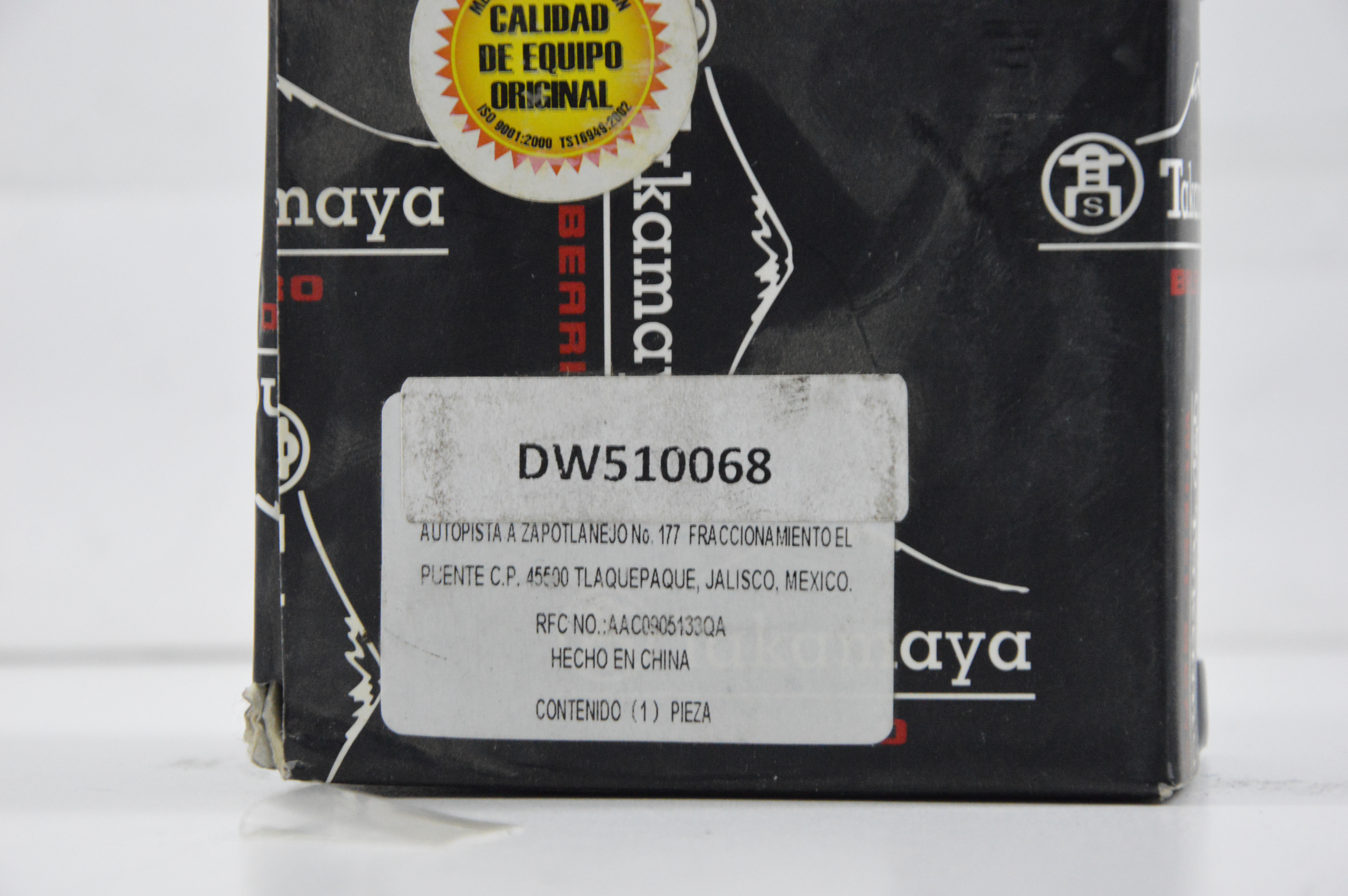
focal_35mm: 158
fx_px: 5892
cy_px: 448
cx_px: 674
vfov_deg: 8.7
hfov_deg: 13.1
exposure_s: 1/100
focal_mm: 105
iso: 3200
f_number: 8
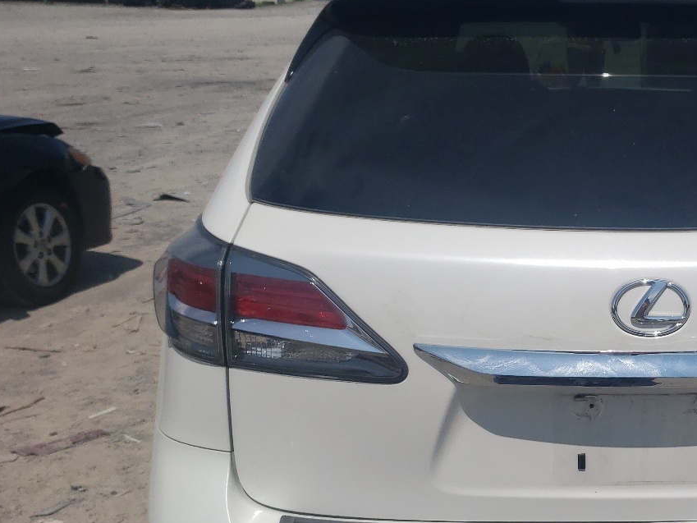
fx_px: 987
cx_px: 621
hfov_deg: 36.6
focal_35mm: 49
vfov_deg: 29.3
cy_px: 383
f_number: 1.5
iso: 50
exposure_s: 1/10000
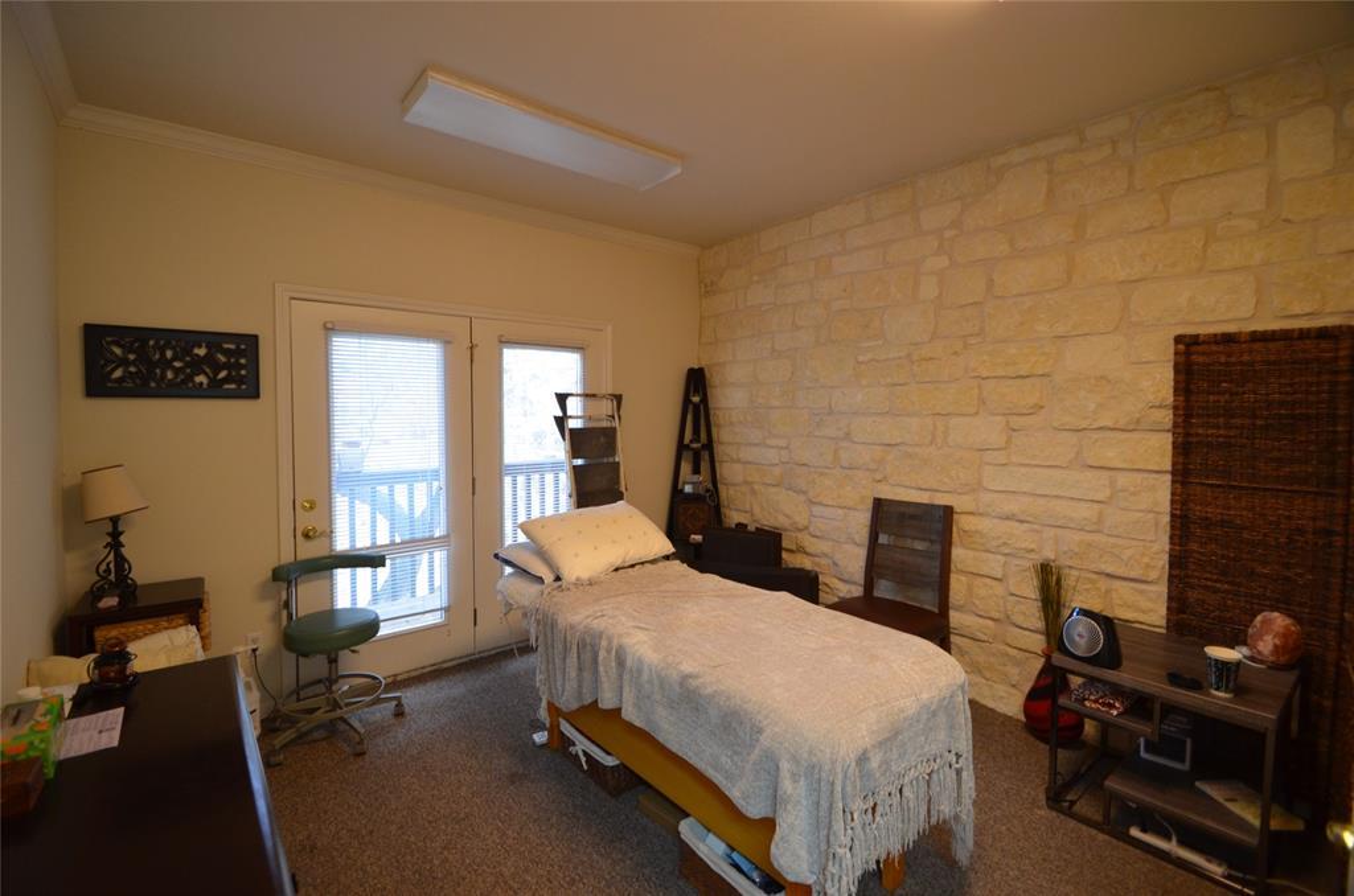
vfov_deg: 77.1
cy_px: 448
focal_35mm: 15
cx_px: 677
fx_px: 563
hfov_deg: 100.5
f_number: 4
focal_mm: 10
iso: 800
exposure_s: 1/60
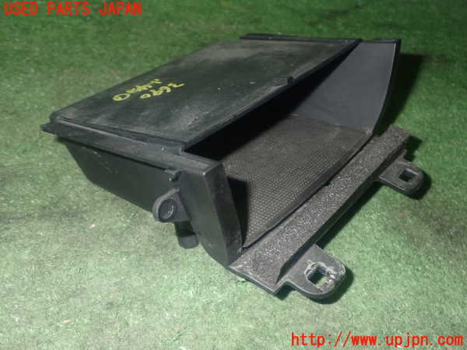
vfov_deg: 37.7
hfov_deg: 49.0
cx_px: 234
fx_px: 513
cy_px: 175
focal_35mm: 38
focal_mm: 6.83
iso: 800
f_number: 8
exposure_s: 1/40
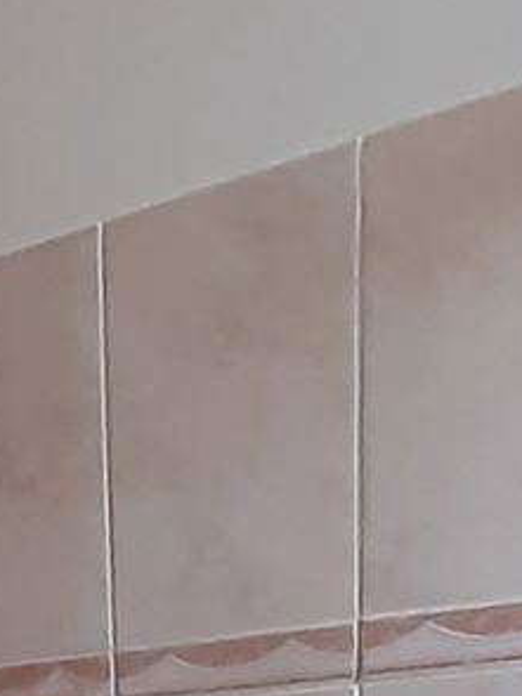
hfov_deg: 14.6
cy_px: 1221
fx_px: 1891
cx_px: -281
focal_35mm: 94
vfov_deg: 17.3
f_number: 2.2
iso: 250
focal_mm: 1.42
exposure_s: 1/25
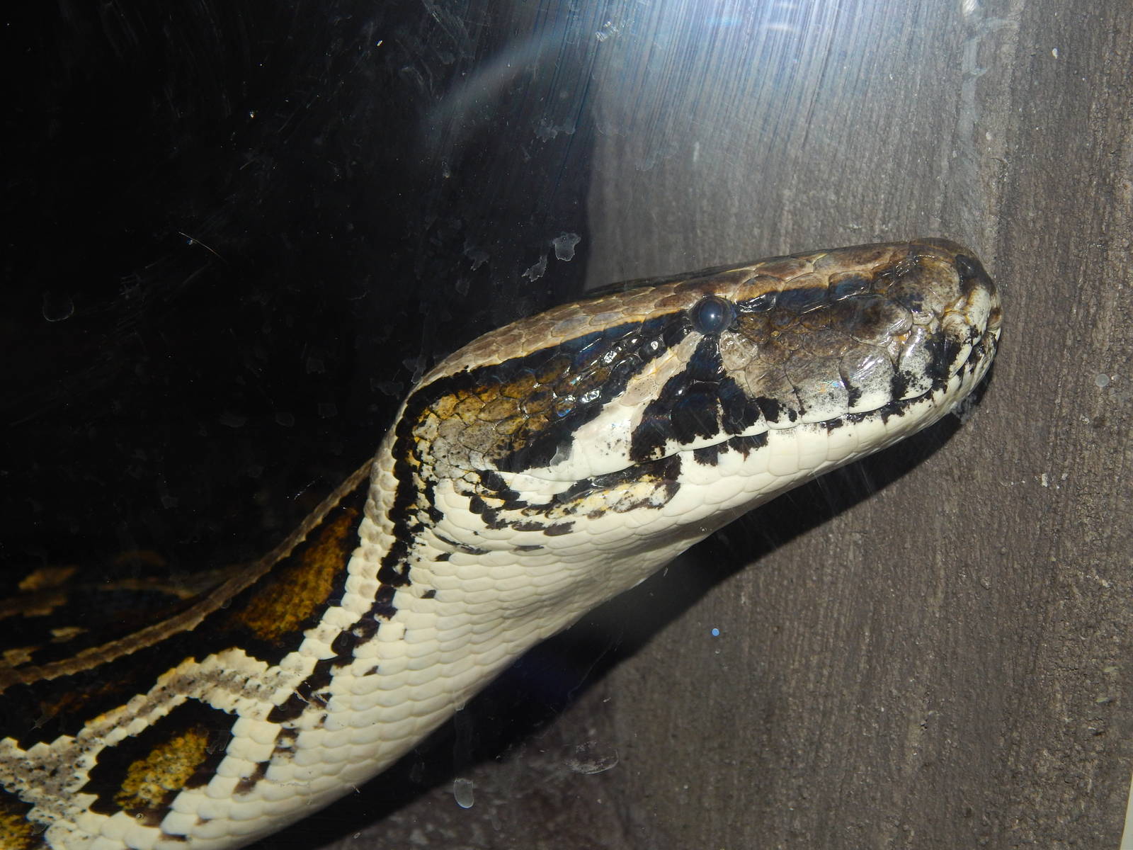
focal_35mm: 55
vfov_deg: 26.6
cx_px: 566
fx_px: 1800
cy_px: 425
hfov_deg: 34.9
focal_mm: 9.7
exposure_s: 1/30
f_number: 7.6
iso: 200
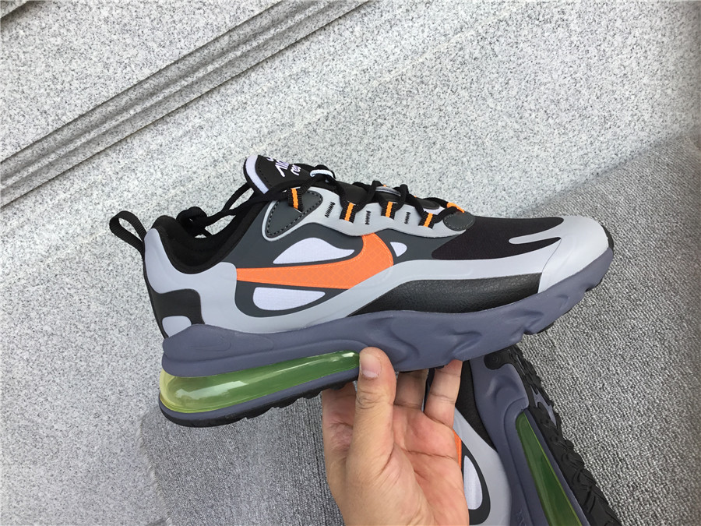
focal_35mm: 31
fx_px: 628
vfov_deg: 45.4
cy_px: 263
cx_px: 350
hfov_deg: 58.4
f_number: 2.4
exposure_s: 1/212
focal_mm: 3.3
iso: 25
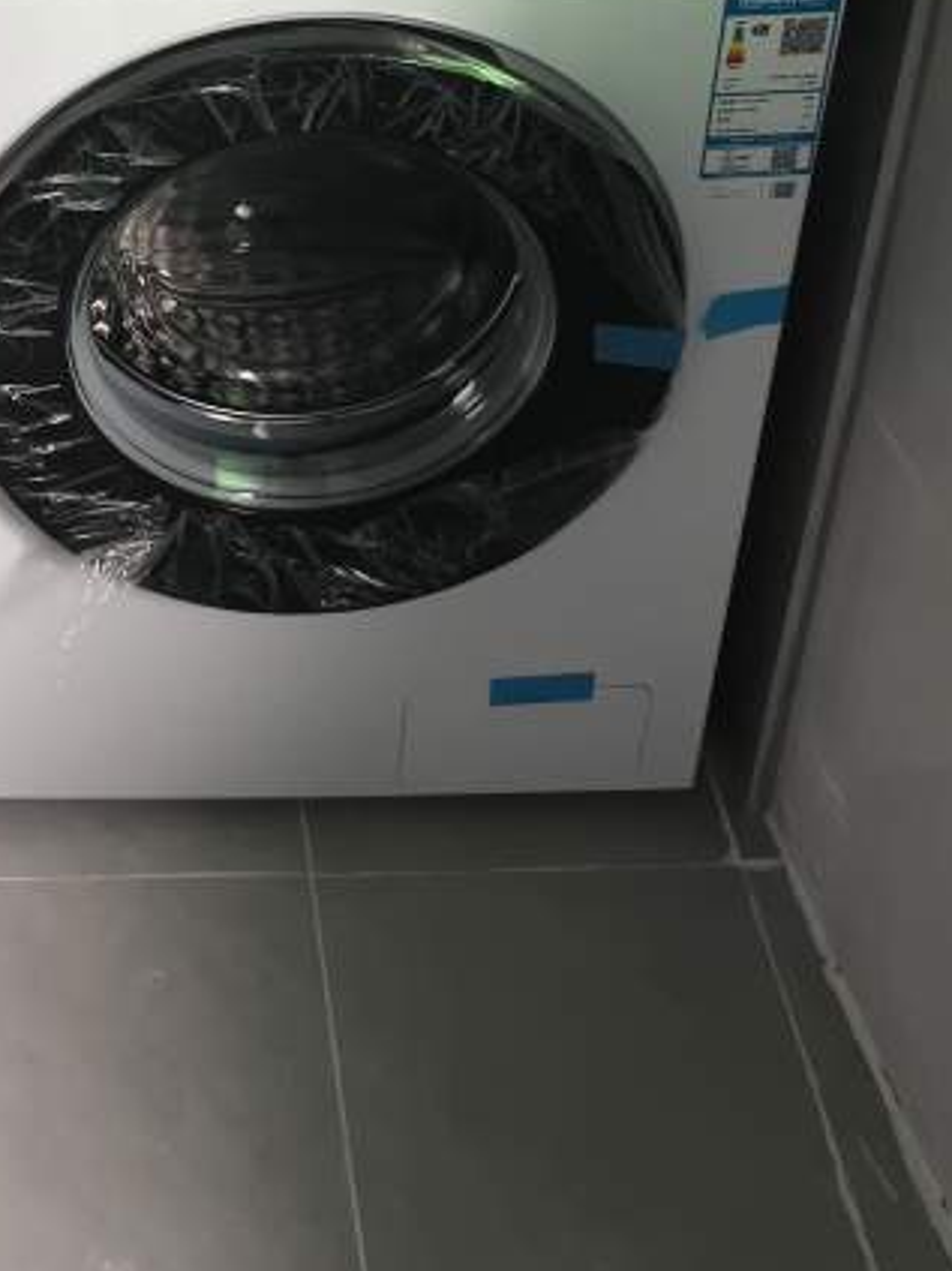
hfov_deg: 24.1
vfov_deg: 30.3
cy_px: -74
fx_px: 2128
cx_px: 9
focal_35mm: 58
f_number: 1.57
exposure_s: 1/100
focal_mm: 5.6
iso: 229
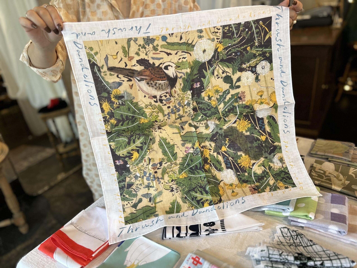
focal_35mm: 26
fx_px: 268
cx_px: 178
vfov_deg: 53.1
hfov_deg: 67.3
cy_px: 134
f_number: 1.5
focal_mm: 5.7
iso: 100
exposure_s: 1/60
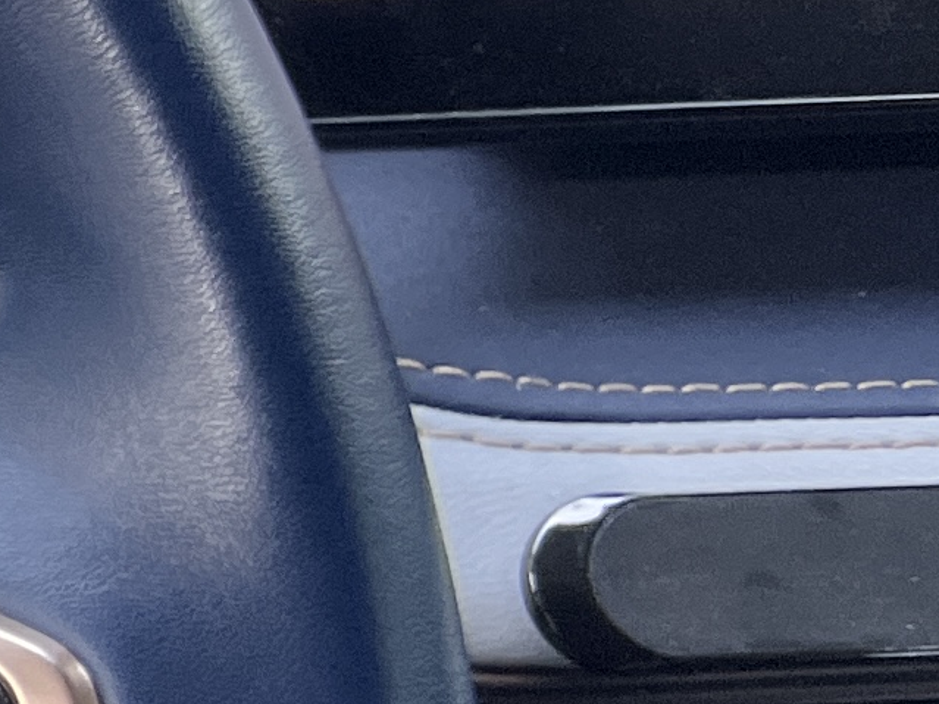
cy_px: 582
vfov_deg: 9.0
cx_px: -1844
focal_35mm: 164
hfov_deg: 9.5
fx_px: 4448
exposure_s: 1/121
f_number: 1.5
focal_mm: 5.7
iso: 80
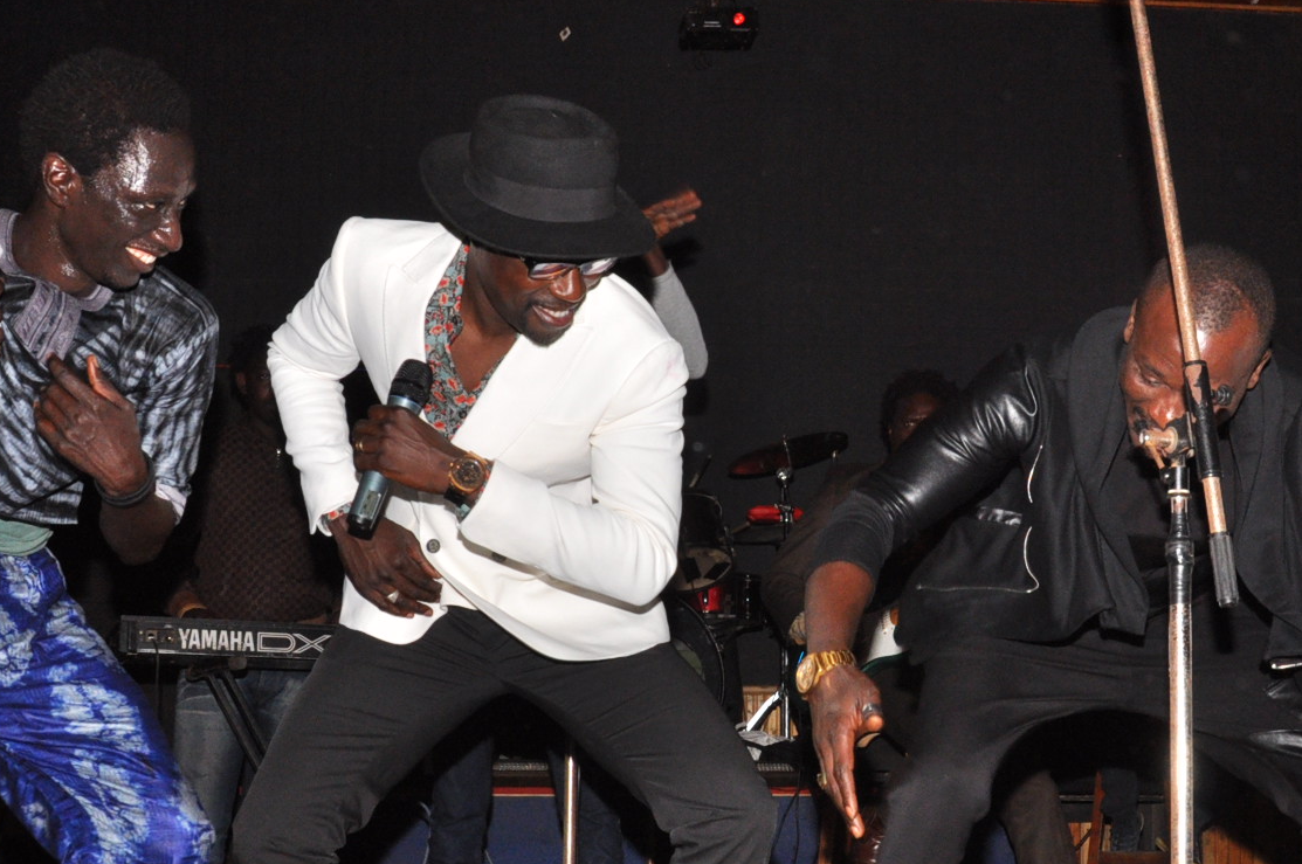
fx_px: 1878
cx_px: 808
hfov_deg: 38.0
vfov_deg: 25.8
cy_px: 585
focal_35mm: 52
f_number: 9
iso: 640
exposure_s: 1/100
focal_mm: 18
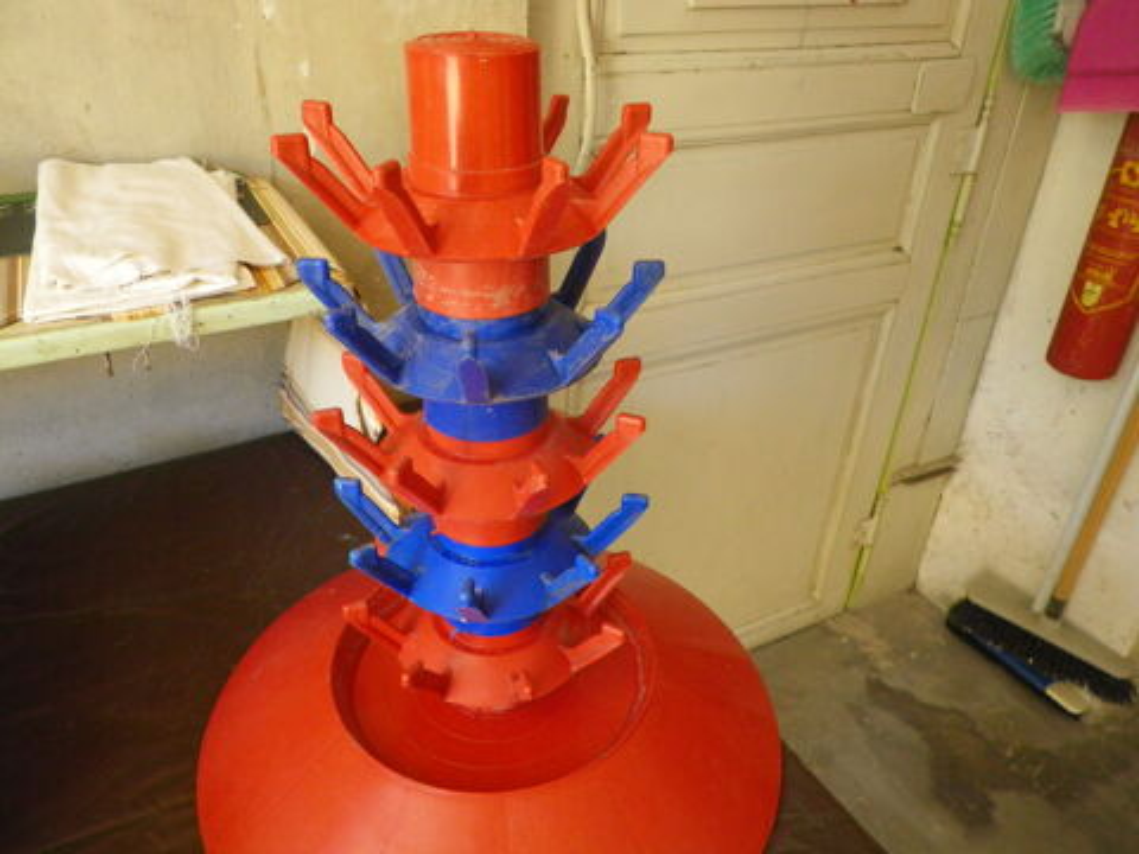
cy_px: 427
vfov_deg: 49.7
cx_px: 570
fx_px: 921
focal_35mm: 28
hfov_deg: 63.4
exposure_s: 1/60
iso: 250
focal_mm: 4.9
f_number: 2.6
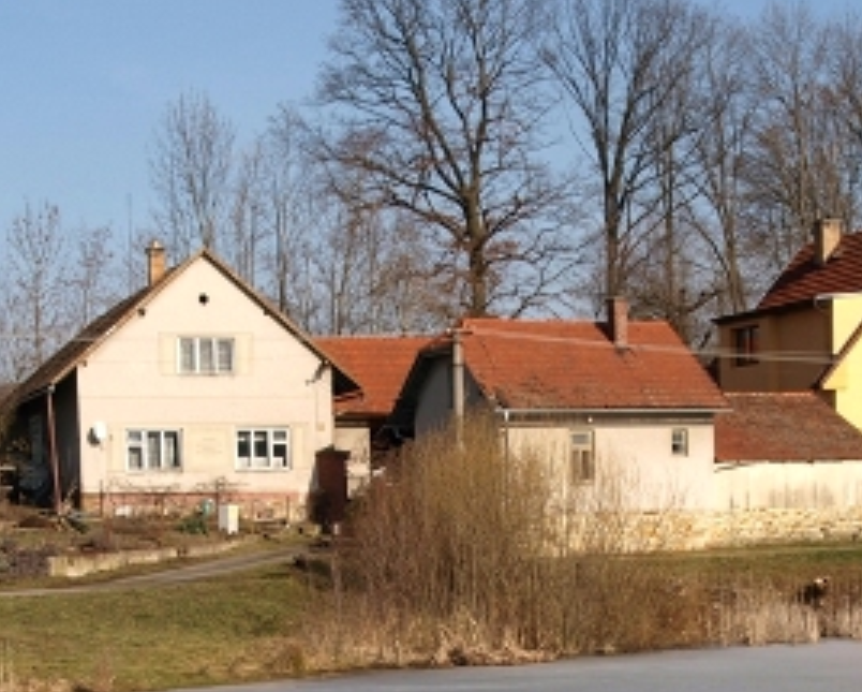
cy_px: 689
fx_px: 2452
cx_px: 473
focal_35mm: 96
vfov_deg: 15.8
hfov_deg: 19.9
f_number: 6.3
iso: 100
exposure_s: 1/500
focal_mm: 22
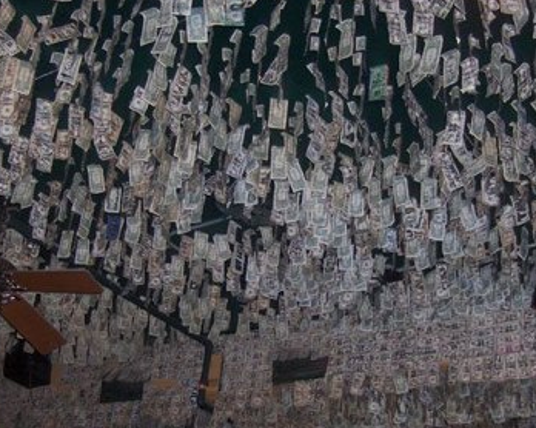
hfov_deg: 34.8
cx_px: 280
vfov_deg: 27.8
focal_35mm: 54
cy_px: 303
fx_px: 856
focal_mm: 7.5
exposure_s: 1/60
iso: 100
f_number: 2.8
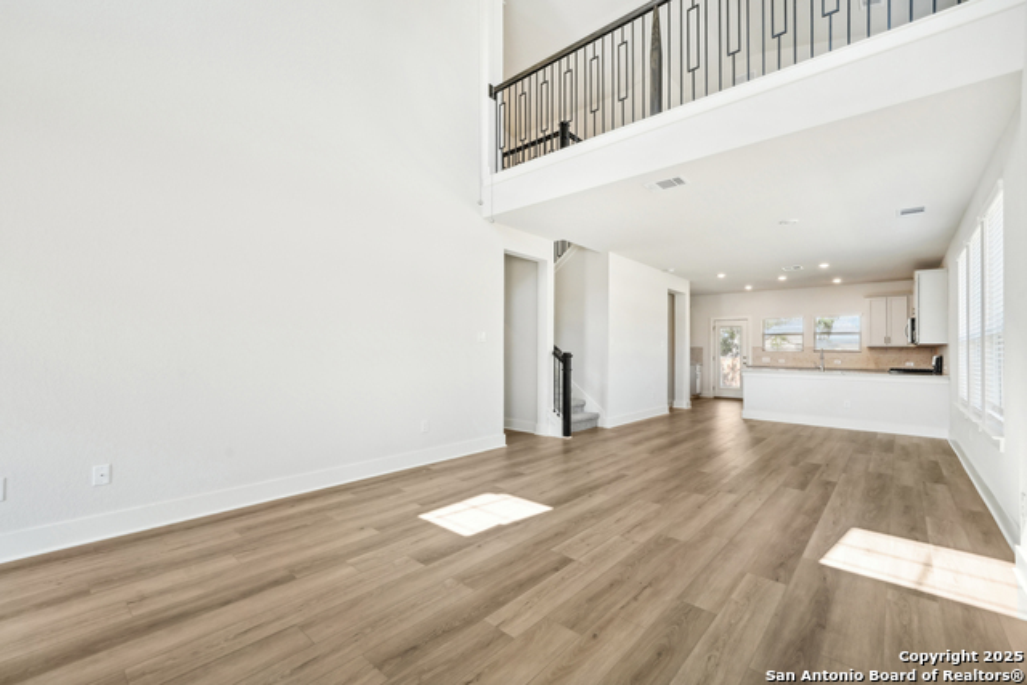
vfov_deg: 77.4
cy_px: 342
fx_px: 428
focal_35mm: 15
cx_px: 514
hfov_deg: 100.4
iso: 800
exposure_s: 1/50
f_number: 8
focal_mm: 15
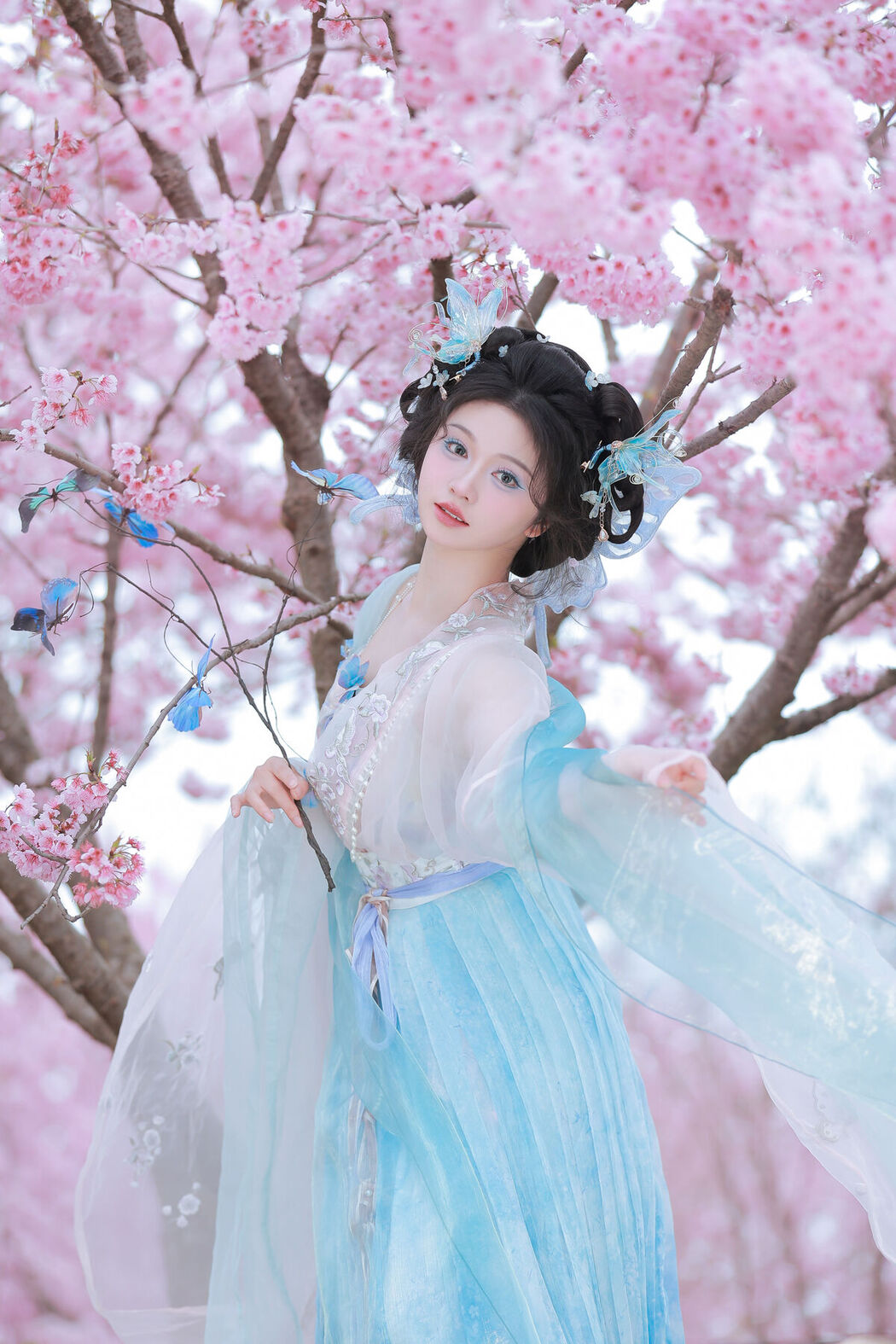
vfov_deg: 17.1
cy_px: 672
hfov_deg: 11.4
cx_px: 448
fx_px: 4480
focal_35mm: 120
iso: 250
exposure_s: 1/400
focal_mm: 120
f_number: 2.8
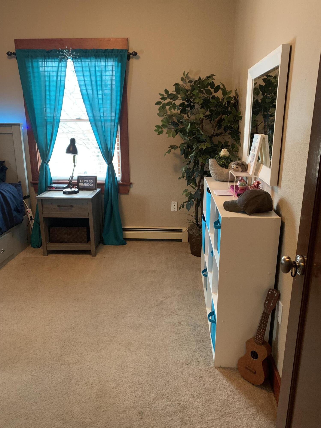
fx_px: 321
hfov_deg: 53.1
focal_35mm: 26
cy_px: 214
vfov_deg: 67.3
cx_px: 160
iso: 400
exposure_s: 1/30
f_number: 1.8
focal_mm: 4.25
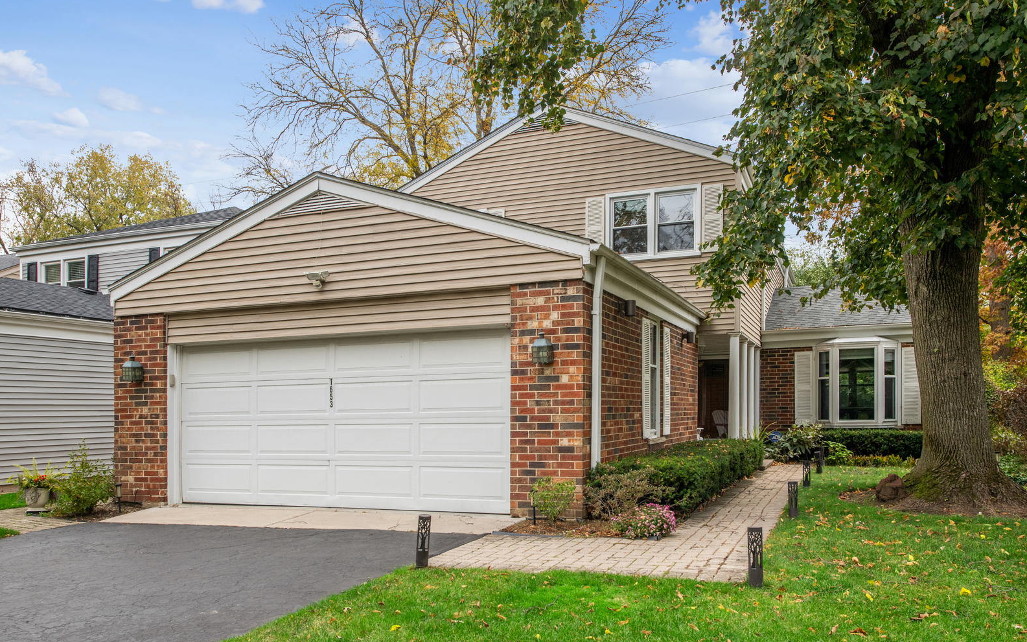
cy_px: 316
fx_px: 700
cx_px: 506
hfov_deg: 72.5
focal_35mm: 25
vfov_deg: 49.3
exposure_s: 1/250
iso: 250
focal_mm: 24
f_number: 8
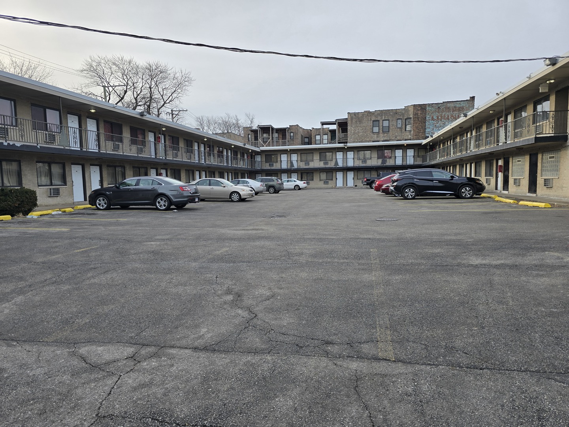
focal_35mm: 23
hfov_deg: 73.9
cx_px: 284
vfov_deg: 58.9
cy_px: 214
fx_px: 378
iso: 12
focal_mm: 6.3
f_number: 1.7
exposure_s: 1/380
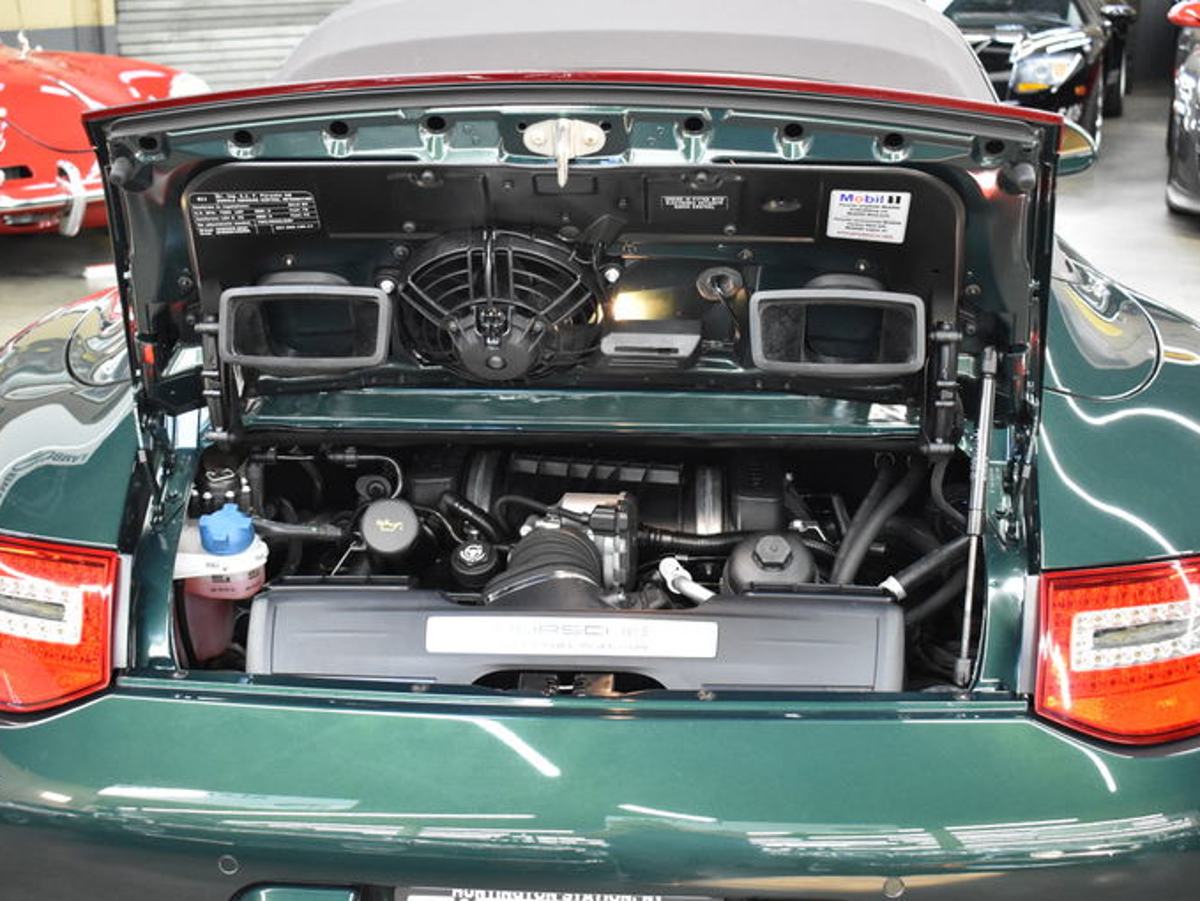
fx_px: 1753
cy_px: 450
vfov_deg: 28.8
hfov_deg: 37.8
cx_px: 557
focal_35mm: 51
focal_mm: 31
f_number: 4.2
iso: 3200
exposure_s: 1/50
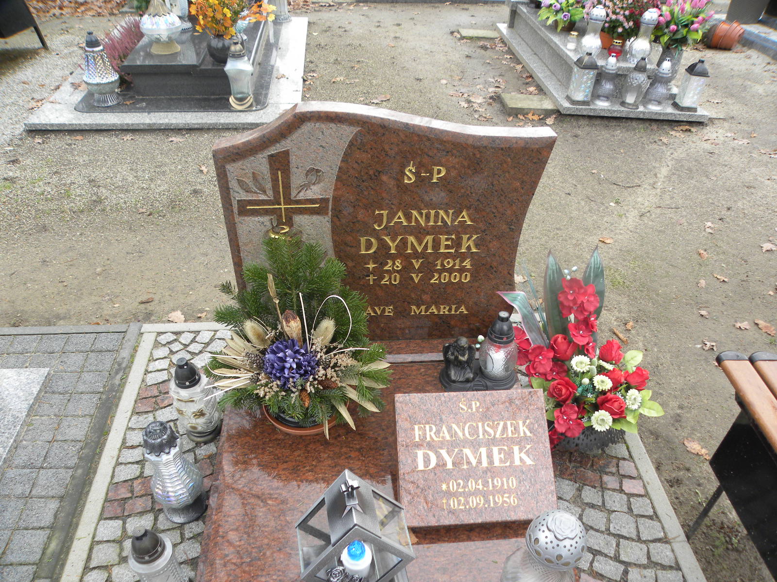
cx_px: 388
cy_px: 291
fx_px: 584
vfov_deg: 53.1
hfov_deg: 67.3
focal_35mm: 26
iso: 103
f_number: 2.8
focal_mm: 4.6
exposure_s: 1/74.4
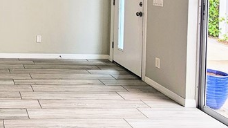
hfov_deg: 40.5
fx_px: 266
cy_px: -22
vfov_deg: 24.7
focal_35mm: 44
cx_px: -1
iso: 100
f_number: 2.2
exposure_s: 1/60
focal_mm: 2.2
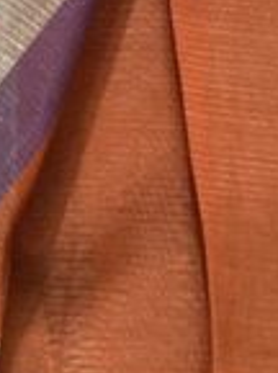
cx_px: -90
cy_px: -383
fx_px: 1667
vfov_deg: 11.5
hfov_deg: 9.4
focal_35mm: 155
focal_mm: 3.99
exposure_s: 1/33
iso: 400
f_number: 1.8
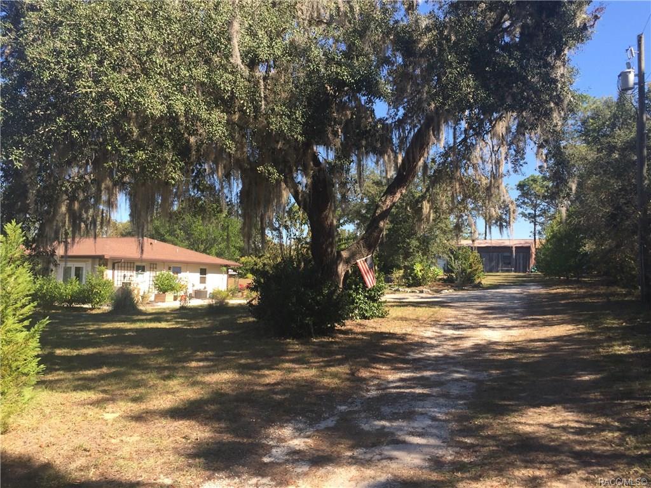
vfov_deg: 48.2
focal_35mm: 29
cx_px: 326
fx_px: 545
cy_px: 244
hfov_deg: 61.7
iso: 32
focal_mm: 4.15
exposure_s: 1/694
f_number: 2.2
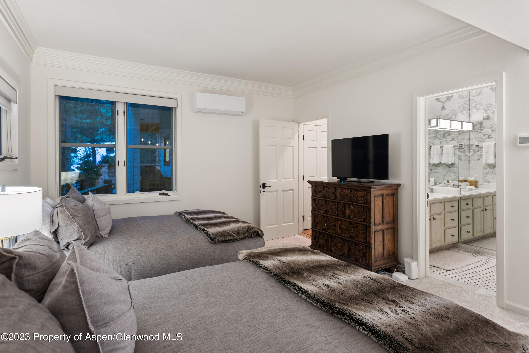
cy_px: 176
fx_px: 294
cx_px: 264
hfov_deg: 84.0
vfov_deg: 62.0
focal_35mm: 20
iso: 500
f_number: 7.1
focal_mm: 20
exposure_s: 1/1.67
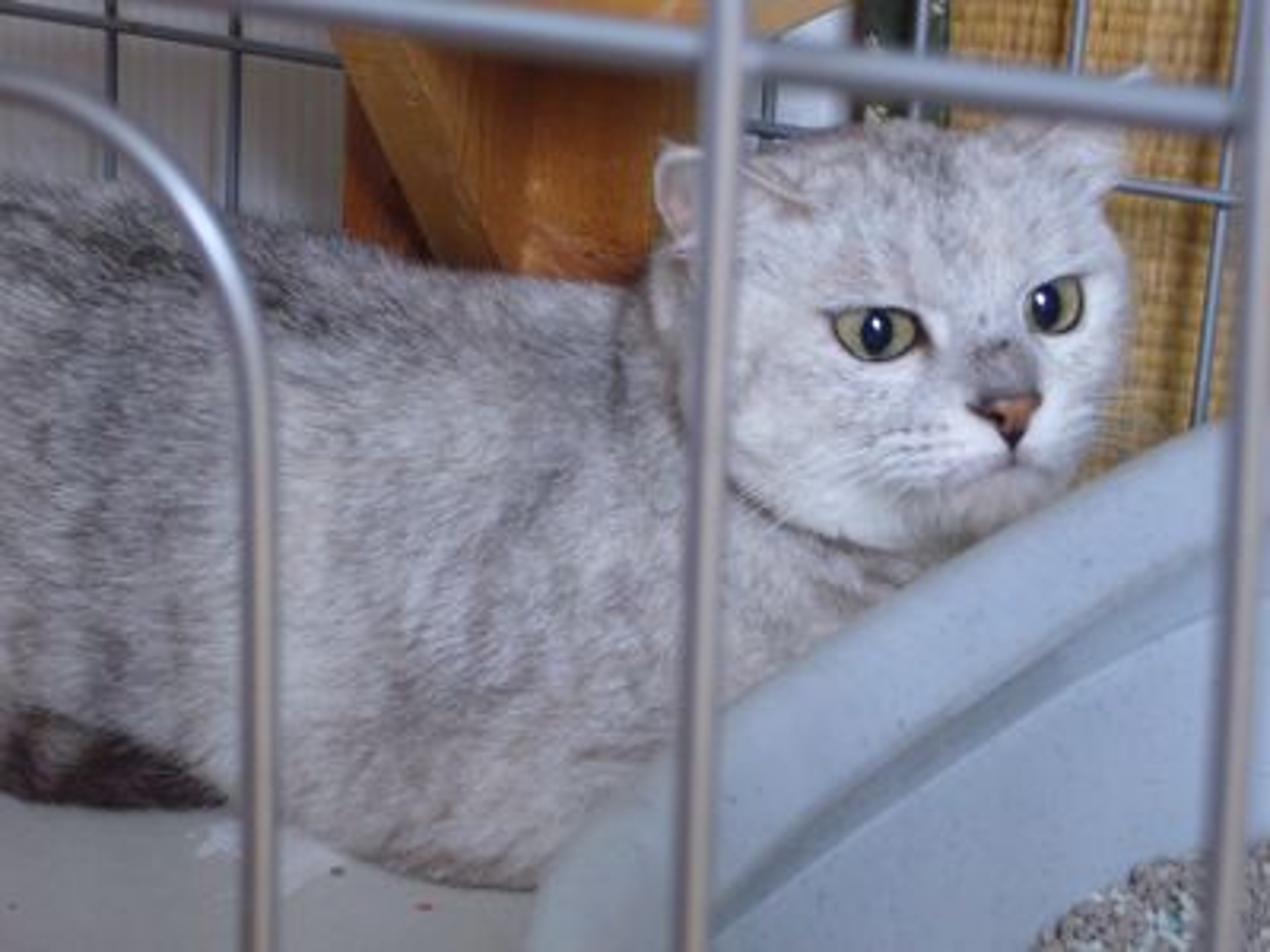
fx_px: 3742
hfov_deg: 19.3
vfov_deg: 14.5
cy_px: 476
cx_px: 635
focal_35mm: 102
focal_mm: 16.8
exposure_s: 1/15
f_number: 5.6
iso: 160
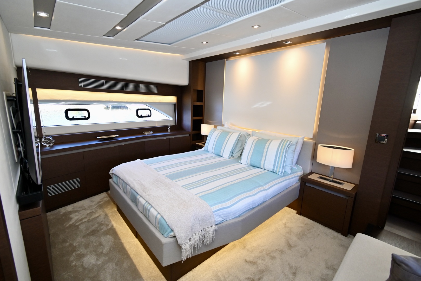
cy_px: 140
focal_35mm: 15
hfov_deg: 100.4
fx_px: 175
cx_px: 210
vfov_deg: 77.3
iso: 1100
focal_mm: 10
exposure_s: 1/125
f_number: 4.5
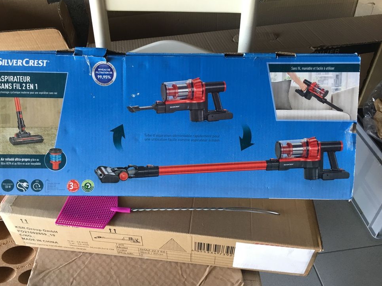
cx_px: 185
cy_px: 146
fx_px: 331
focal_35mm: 30
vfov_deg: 46.8
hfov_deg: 60.0
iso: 50
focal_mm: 4.15
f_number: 2.2
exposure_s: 1/33
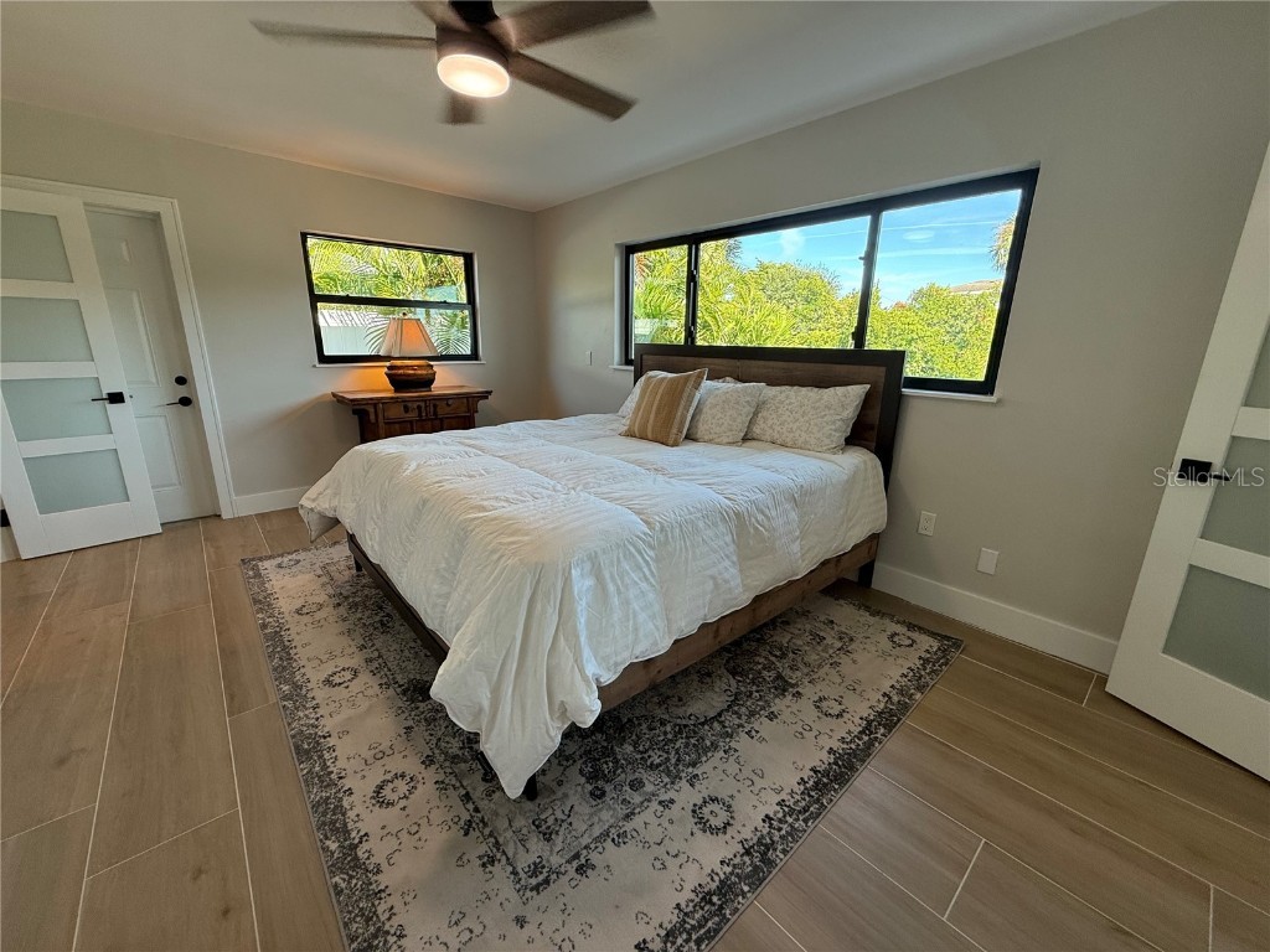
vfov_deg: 85.7
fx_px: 514
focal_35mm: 14
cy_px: 476
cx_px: 635
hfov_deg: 102.1
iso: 100
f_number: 2.2
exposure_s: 1/125
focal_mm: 2.22
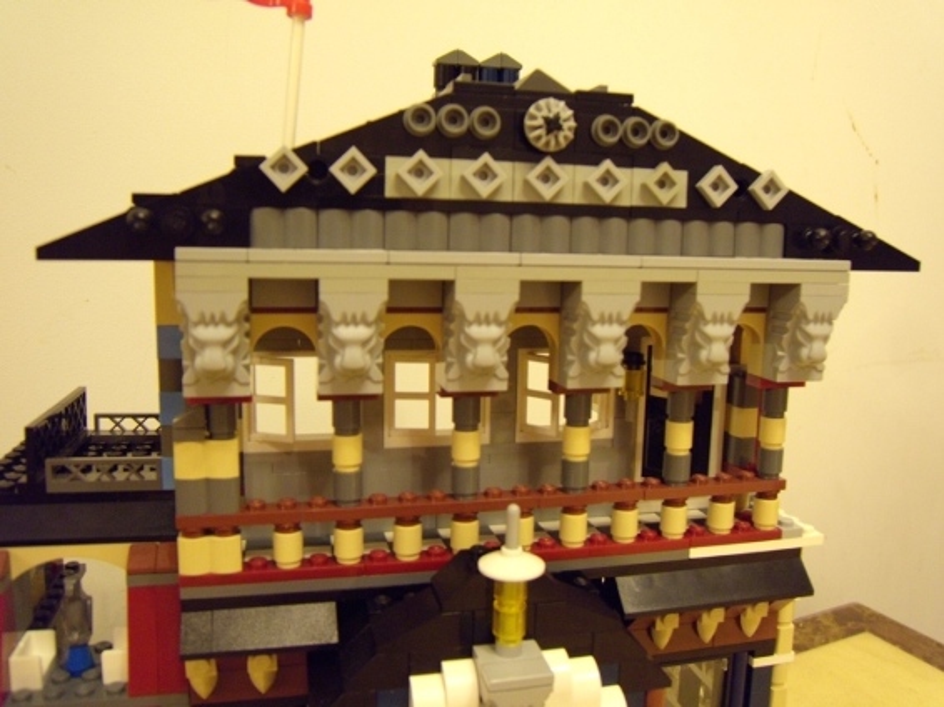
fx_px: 763
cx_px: 472
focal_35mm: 28
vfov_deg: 49.7
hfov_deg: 63.5
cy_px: 354
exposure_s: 1/13
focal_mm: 6
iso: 400
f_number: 2.8
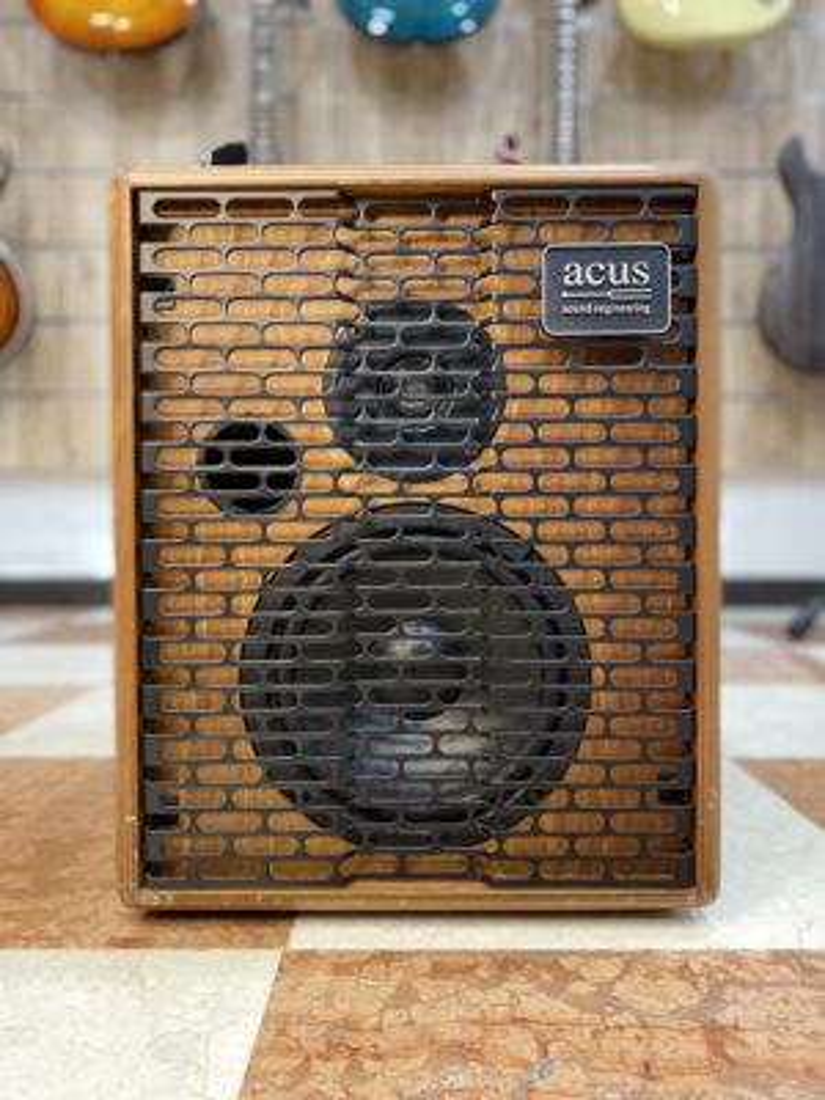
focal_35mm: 26
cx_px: 412
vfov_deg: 67.3
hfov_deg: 53.1
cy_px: 550
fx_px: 826
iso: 200
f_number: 1.8
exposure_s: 1/50
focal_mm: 4.25
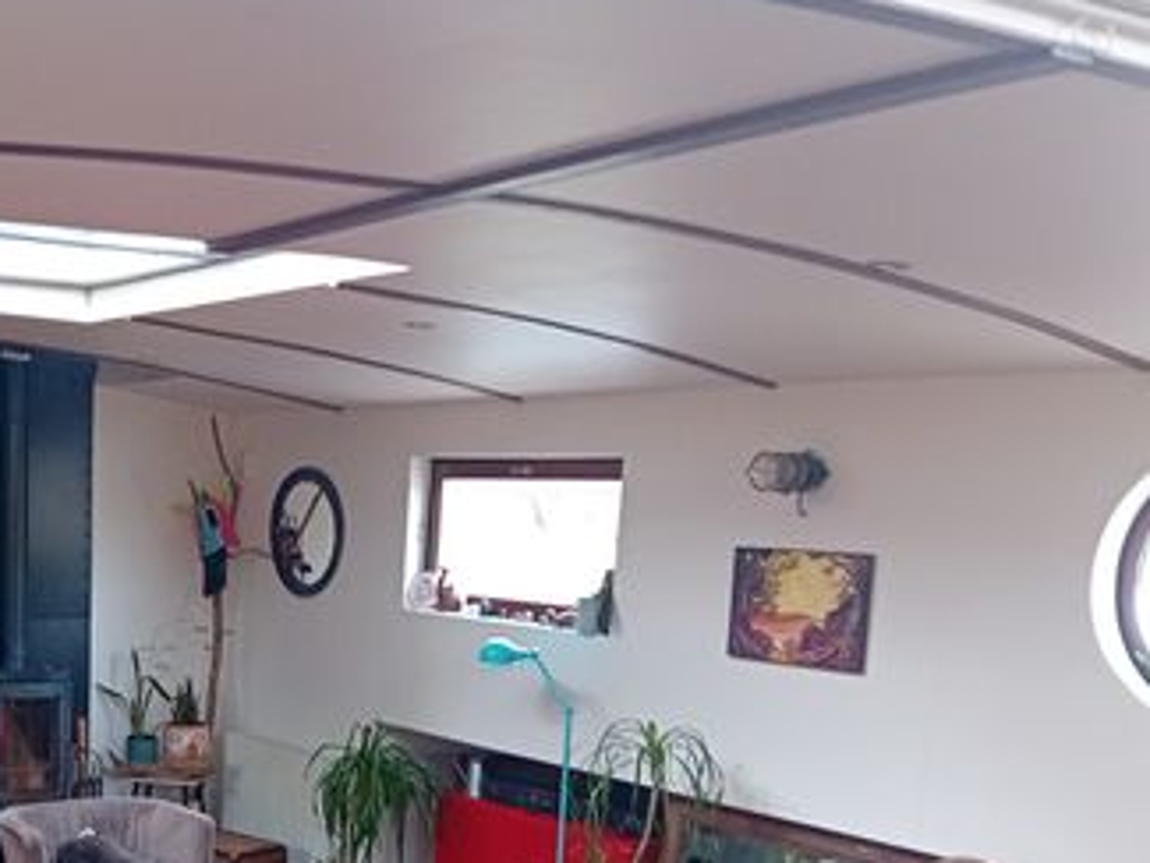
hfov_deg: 38.2
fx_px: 1595
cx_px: 230
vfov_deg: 29.1
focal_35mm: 48
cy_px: 768
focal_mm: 3.98
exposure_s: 1/25
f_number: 1.8
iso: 500
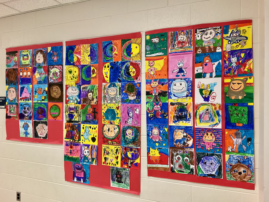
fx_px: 225
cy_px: 101
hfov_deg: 61.7
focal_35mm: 29
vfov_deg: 48.2
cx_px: 134
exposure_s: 1/60
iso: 125
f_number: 1.8
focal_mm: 3
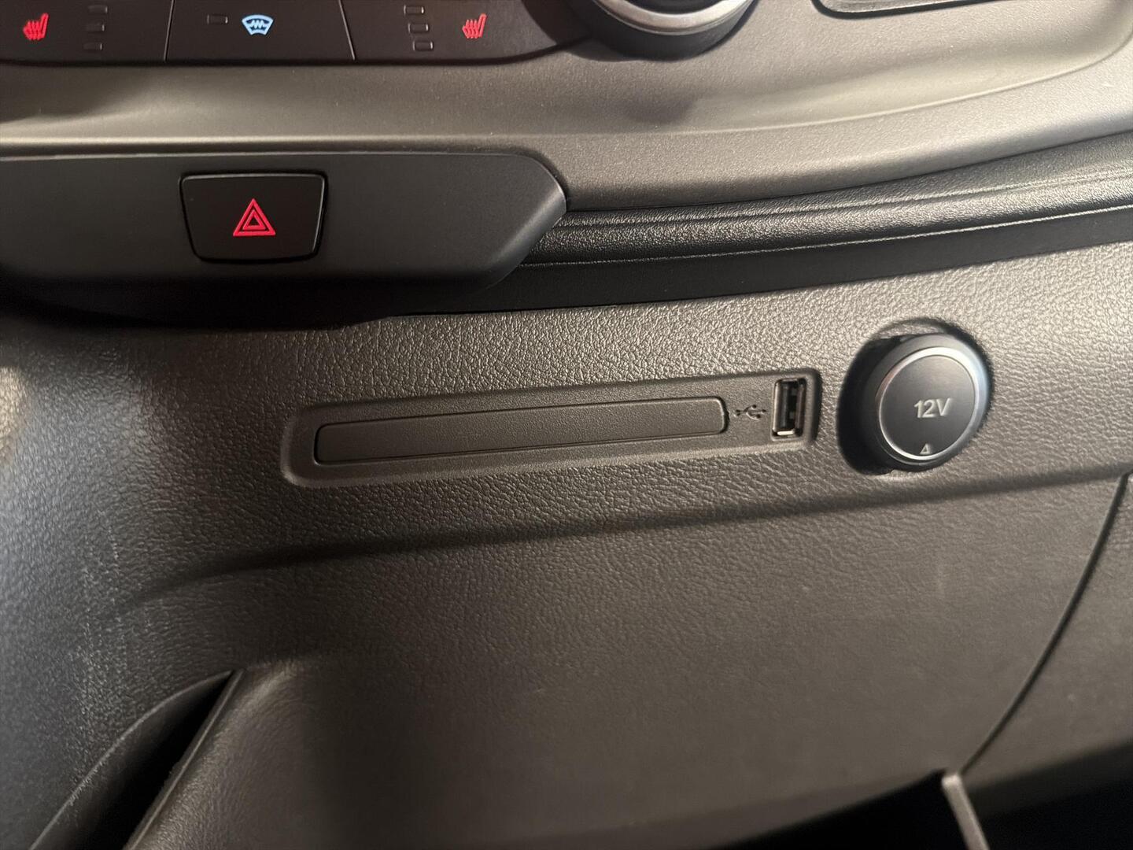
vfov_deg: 56.8
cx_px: 566
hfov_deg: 71.6
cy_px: 425
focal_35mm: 24
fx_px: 786
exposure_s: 1/25
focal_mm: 6.76
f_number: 1.78
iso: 800
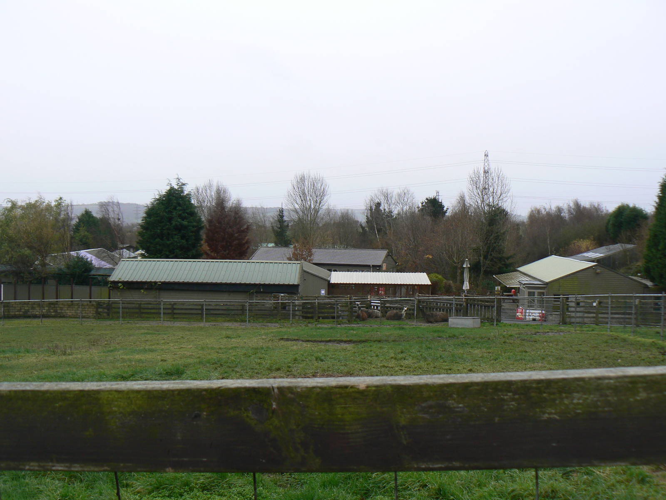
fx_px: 693
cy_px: 250
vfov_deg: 39.7
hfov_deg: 51.4
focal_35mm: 36
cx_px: 333
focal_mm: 6
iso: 80
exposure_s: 1/100
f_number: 4.5
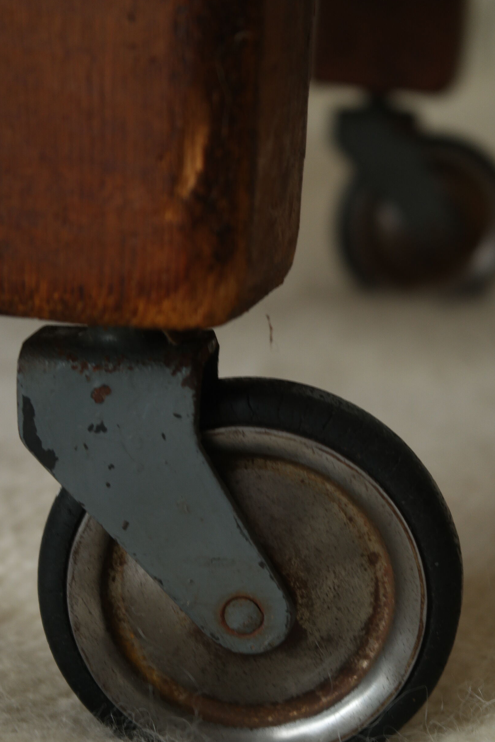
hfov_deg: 14.5
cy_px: 408
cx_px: 255
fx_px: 1939
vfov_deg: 21.7
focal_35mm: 94
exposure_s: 1/30
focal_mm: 50
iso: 400
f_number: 5.6
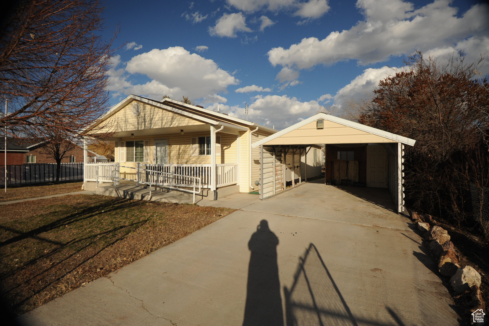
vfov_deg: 70.4
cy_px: 163
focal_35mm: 17
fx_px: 231
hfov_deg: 93.3
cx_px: 244
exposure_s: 1/8000
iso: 800
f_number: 5.6
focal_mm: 17
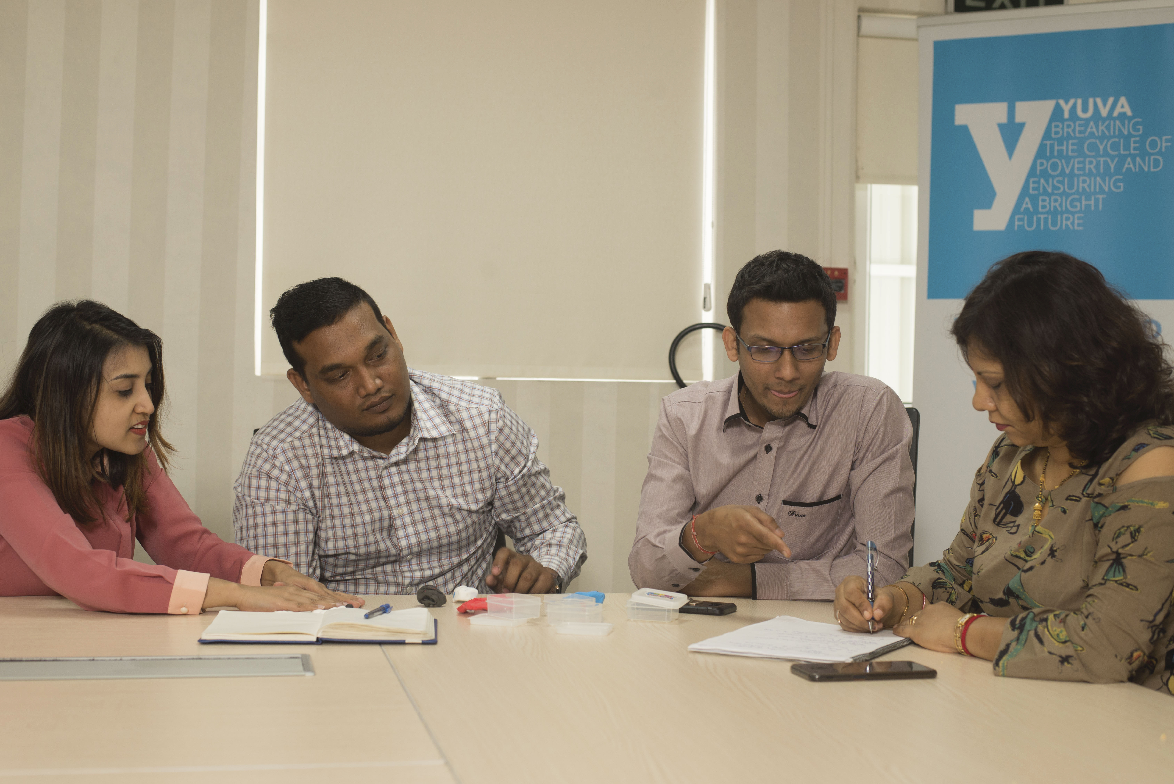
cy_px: 392
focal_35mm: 50
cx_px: 587
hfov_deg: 39.6
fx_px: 1631
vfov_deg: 27.0
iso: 320
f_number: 5
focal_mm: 50
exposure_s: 1/160
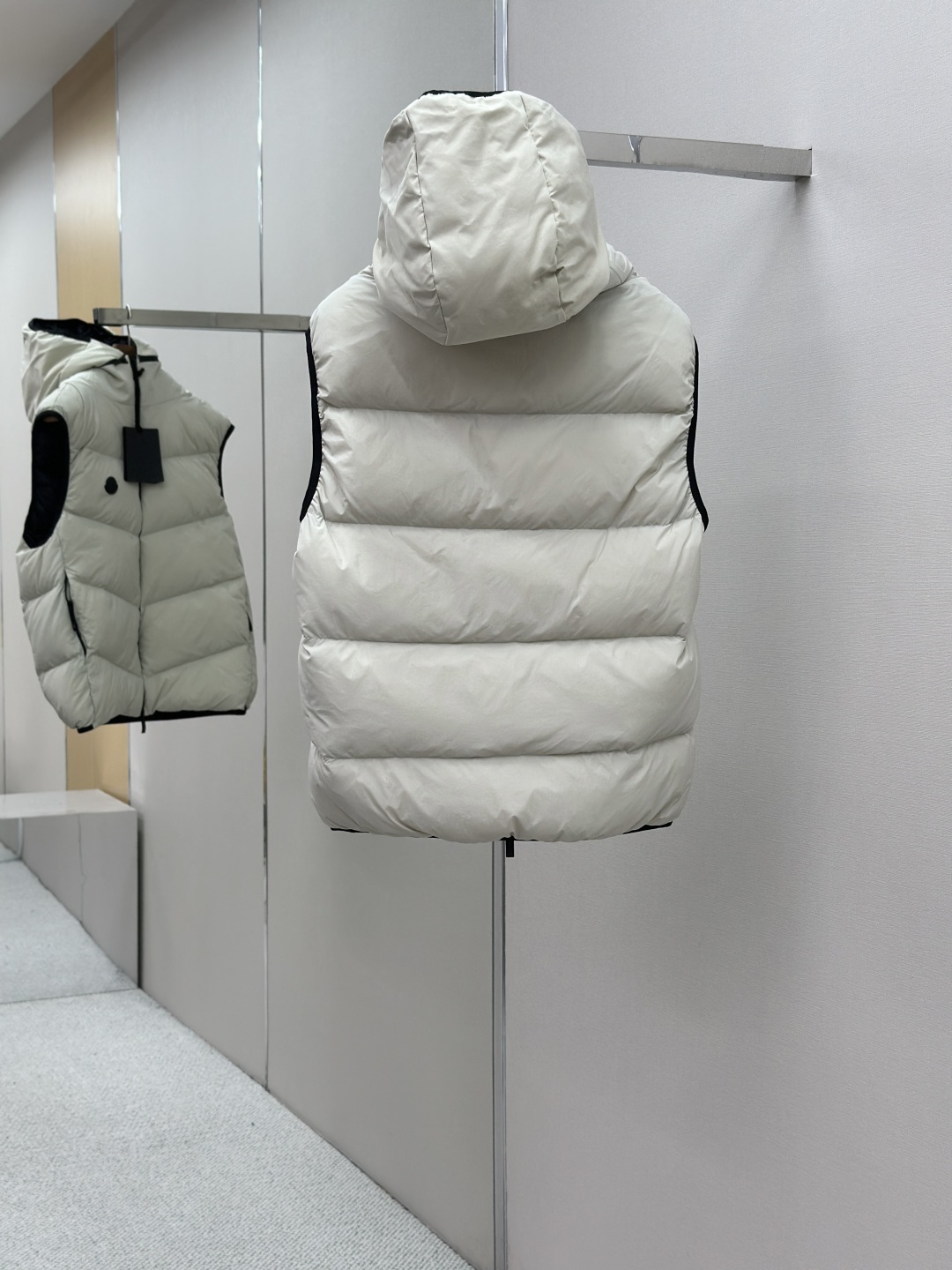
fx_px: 1760
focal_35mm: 48
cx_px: 476
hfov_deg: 30.3
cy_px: 635
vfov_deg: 39.7
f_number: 1.78
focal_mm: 6.86
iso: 80
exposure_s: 1/363
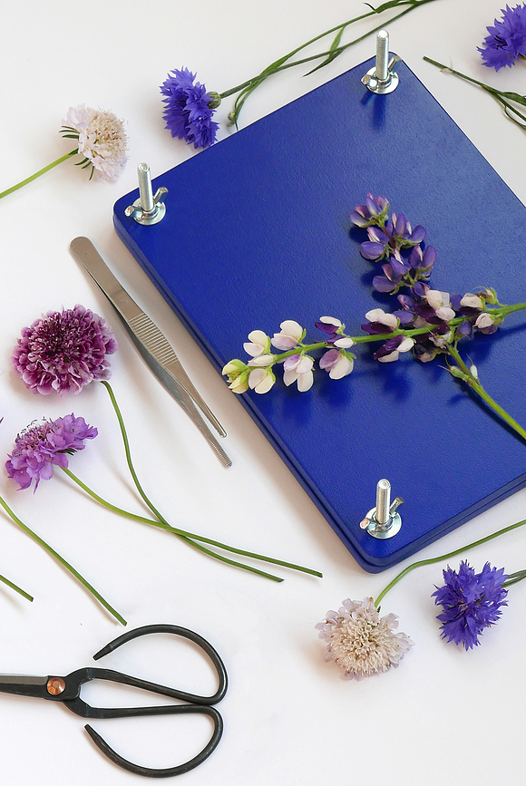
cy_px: 393
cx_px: 263
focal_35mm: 134
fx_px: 2930
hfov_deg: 10.3
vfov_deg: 15.3
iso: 200
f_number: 5.6
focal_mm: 34
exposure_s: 1/125
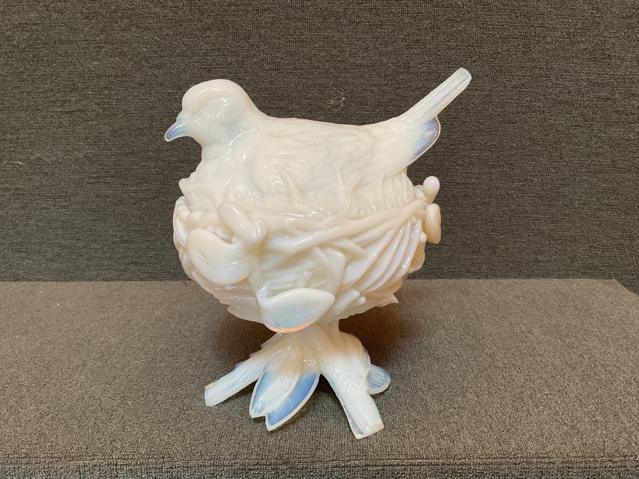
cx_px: 320
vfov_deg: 48.2
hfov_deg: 61.7
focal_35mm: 29
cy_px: 240
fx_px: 535
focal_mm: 3
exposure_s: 1/60
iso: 160
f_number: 1.8
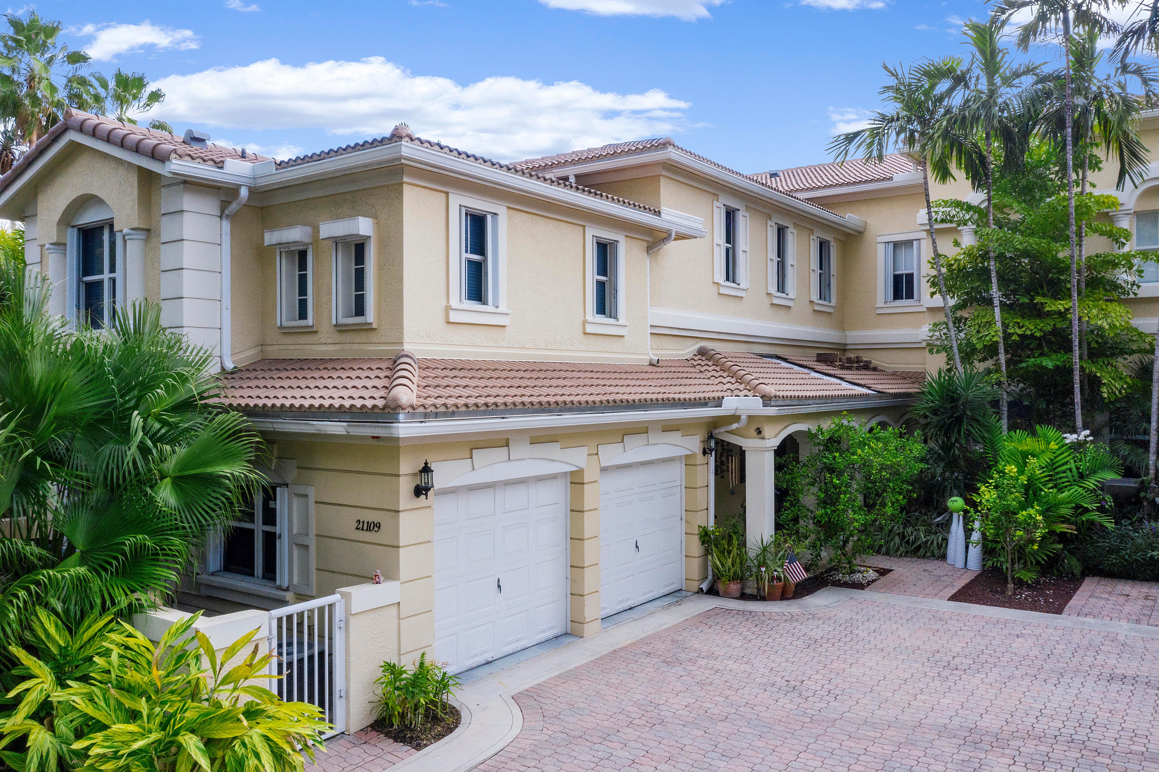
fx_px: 901
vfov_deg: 46.4
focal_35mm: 28
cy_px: 386
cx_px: 580
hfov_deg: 65.5
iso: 400
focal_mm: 10.26
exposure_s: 1/120
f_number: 11
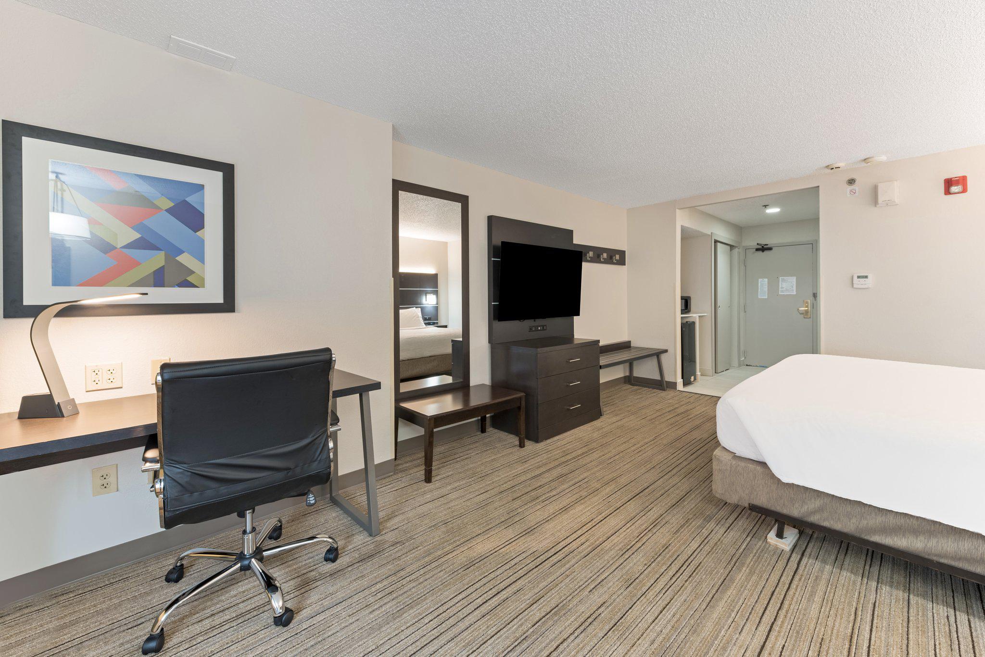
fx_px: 383
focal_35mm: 14
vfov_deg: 81.3
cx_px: 492
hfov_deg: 104.2
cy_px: 328
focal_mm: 14
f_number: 8
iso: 400
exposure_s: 2.5
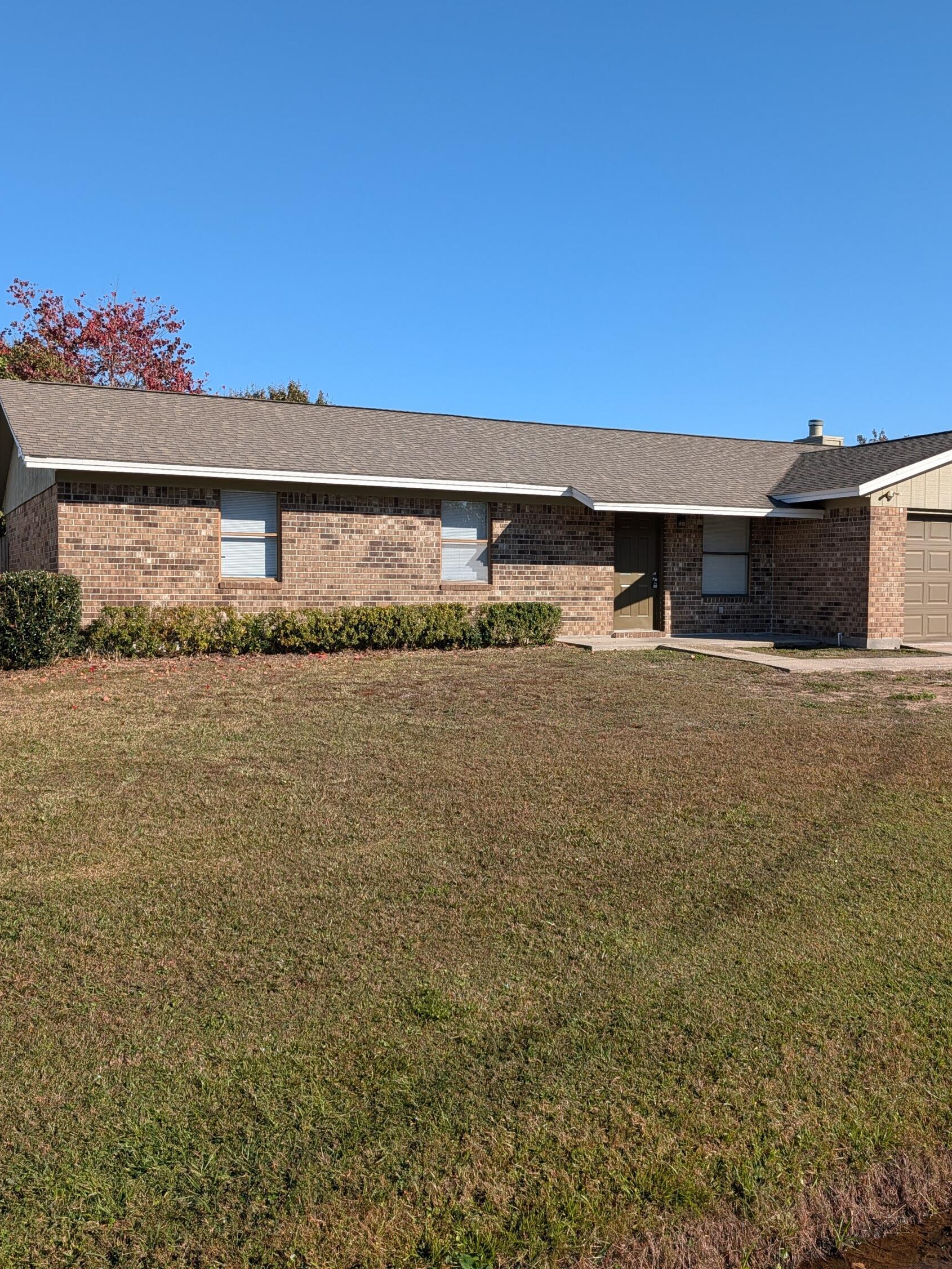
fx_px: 1173
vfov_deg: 56.8
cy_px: 635
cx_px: 543
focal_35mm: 32
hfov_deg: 44.1
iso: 26
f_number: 1.68
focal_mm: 6.9
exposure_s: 1/1294
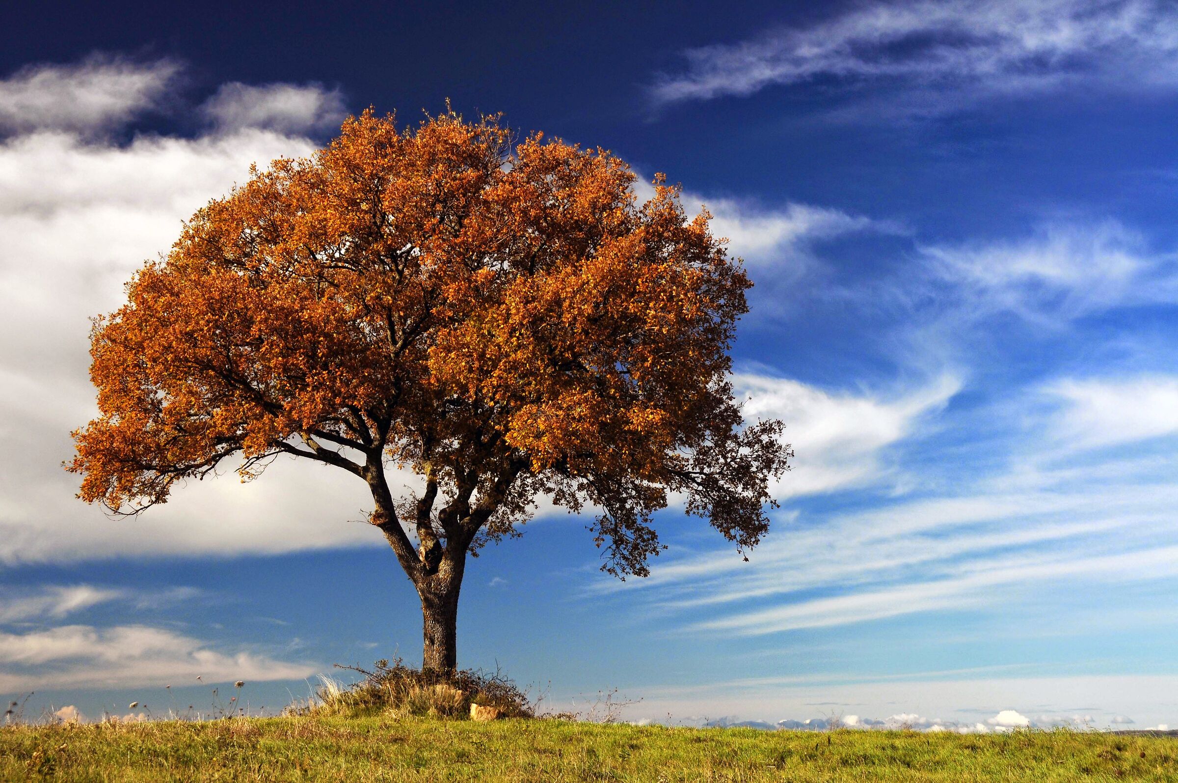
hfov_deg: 37.9
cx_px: 589
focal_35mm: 52
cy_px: 392
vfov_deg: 25.7
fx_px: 1716
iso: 200
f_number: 5.6
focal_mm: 35
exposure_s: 1/800
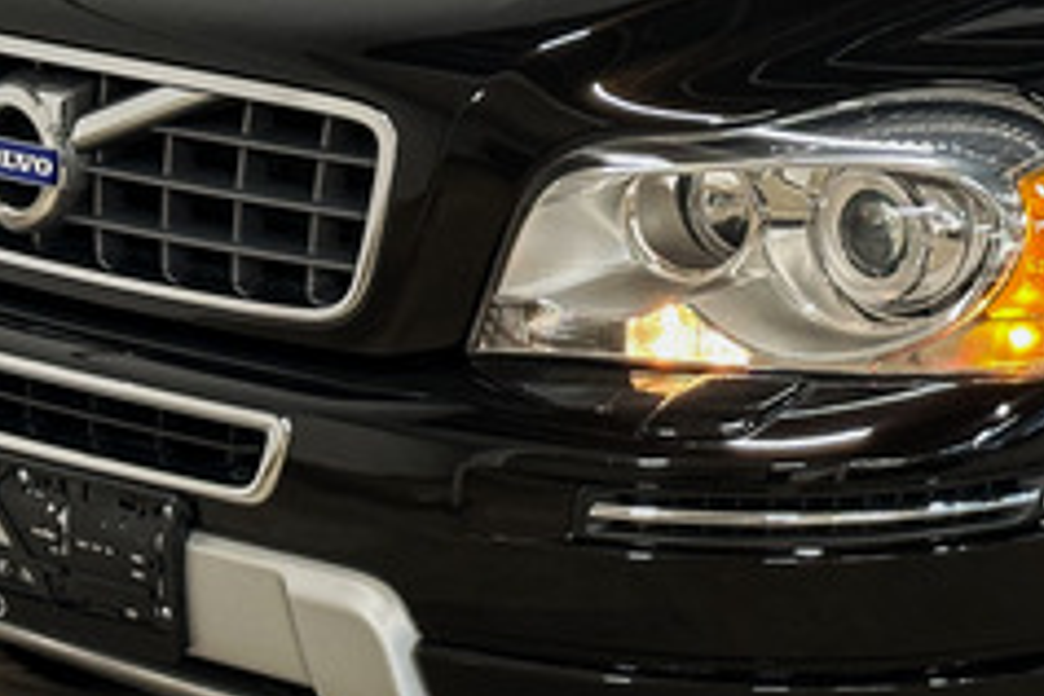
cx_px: 793
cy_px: 75
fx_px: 3973
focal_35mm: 137
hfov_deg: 14.9
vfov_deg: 10.0
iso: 250
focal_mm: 6.86
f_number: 1.78
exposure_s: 1/50
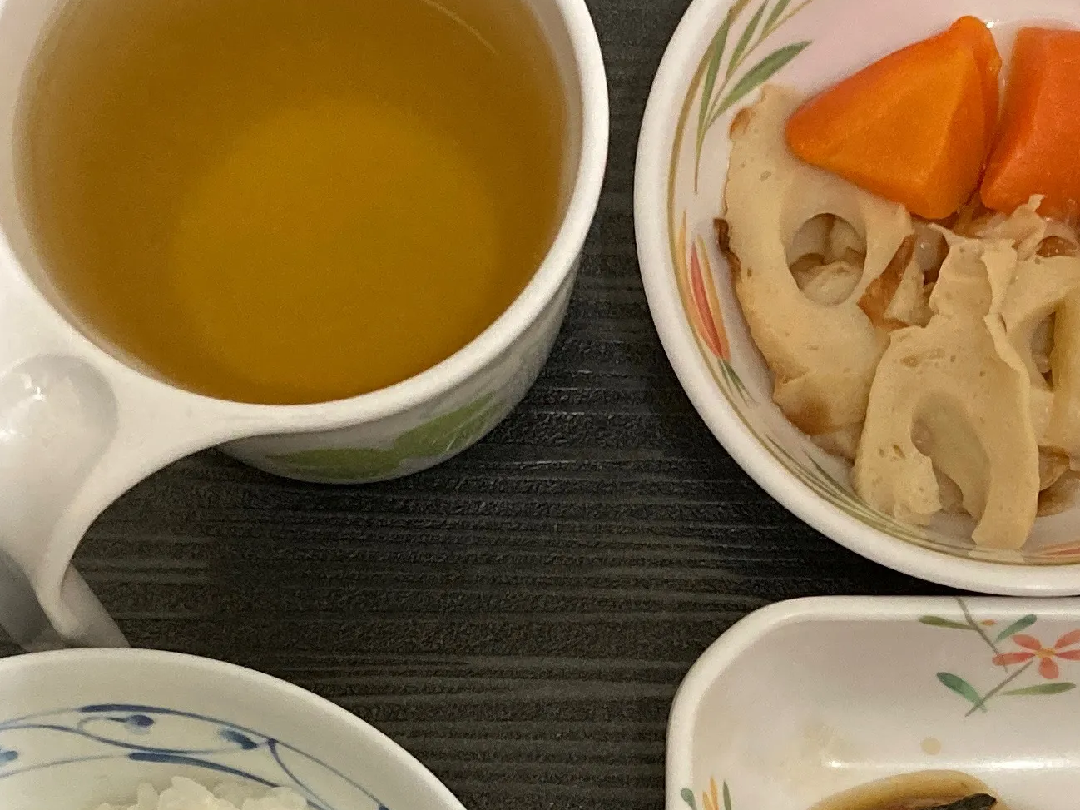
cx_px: 812
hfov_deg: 22.3
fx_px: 2714
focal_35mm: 87
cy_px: 672
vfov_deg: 16.8
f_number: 1.8
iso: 200
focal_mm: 3.99
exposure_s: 1/60
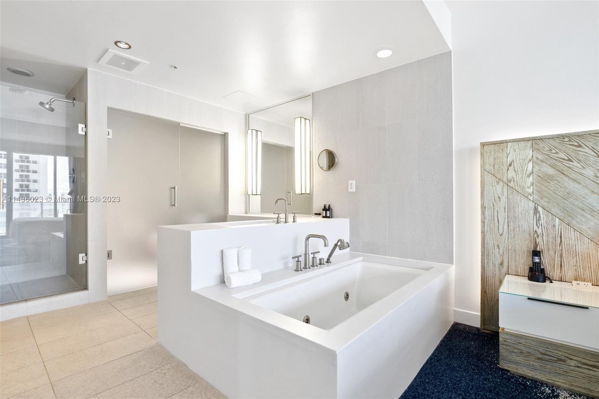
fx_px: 250
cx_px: 300
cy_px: 200
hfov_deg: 100.4
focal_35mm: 15
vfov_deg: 77.3
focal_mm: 10
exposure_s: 1/2
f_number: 8
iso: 200
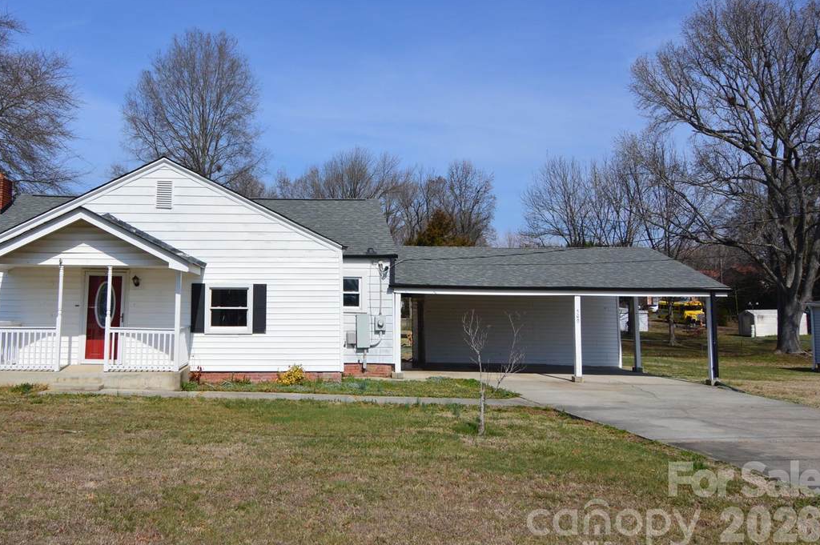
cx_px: 316
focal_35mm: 30
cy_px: 220
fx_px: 683
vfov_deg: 43.3
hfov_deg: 61.3
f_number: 11
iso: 200
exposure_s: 1/500
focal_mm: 16
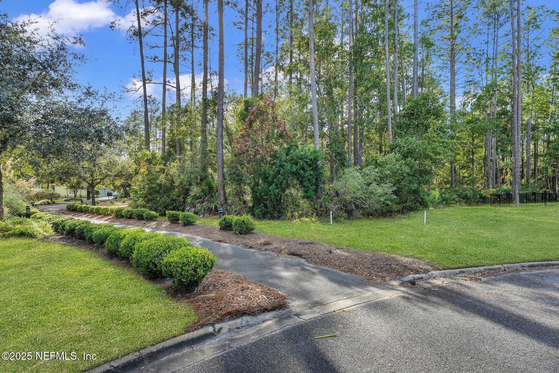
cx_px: 280
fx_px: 303
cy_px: 186
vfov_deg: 63.2
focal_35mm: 20
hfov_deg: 85.4
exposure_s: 1/125
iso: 500
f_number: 9
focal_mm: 19.5
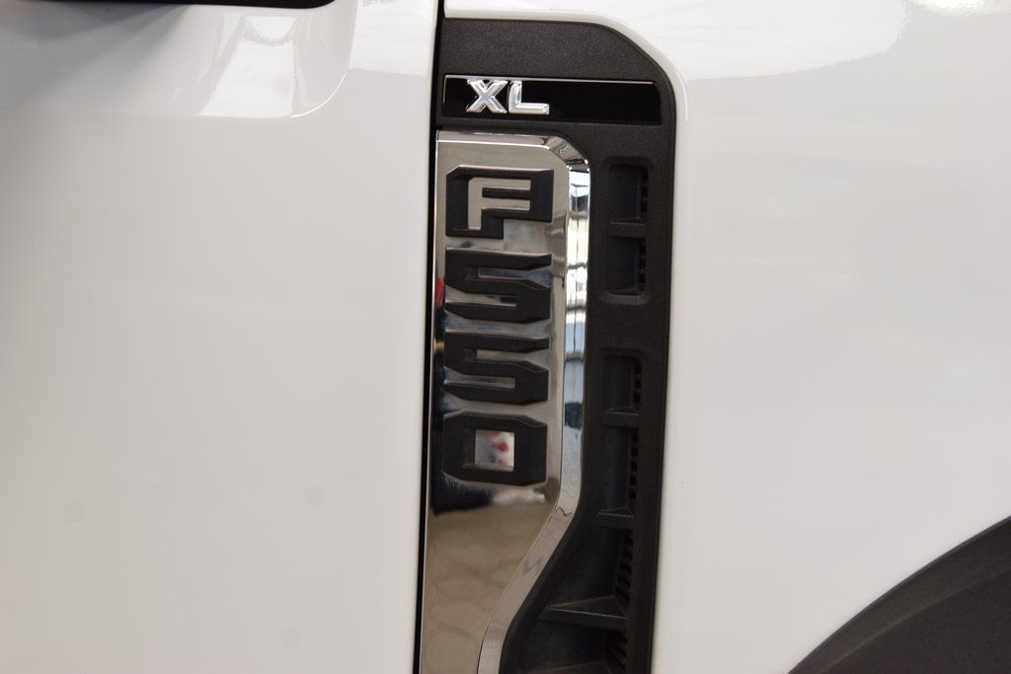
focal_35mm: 82
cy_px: 337
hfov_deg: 24.6
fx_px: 2317
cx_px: 506
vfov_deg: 16.6
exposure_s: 1/30
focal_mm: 55
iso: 450
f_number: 7.1
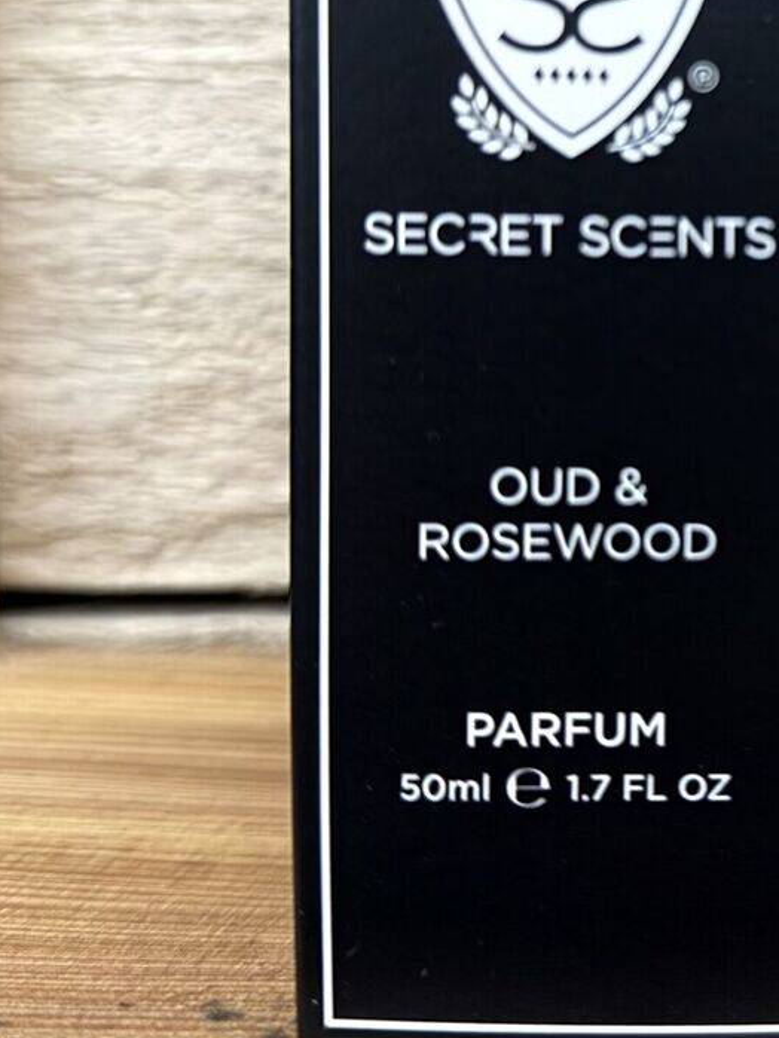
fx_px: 1649
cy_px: 278
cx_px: 864
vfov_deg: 34.3
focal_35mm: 55
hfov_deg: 24.7
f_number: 1.78
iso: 80
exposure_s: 1/100
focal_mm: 6.76
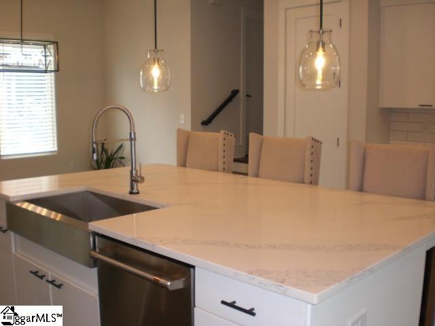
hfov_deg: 49.0
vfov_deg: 37.7
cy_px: 163
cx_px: 218
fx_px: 478
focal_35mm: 38
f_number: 3.1
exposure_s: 1/100
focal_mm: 6.3
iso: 200
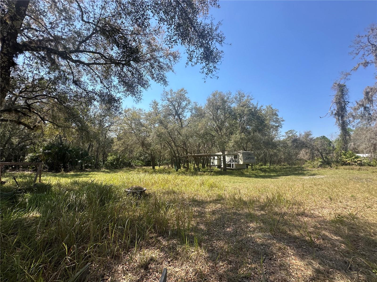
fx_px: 152
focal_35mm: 14
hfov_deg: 102.1
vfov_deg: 85.7
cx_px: 188
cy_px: 141
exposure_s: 1/1135
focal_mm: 2.22
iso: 50
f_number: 2.2
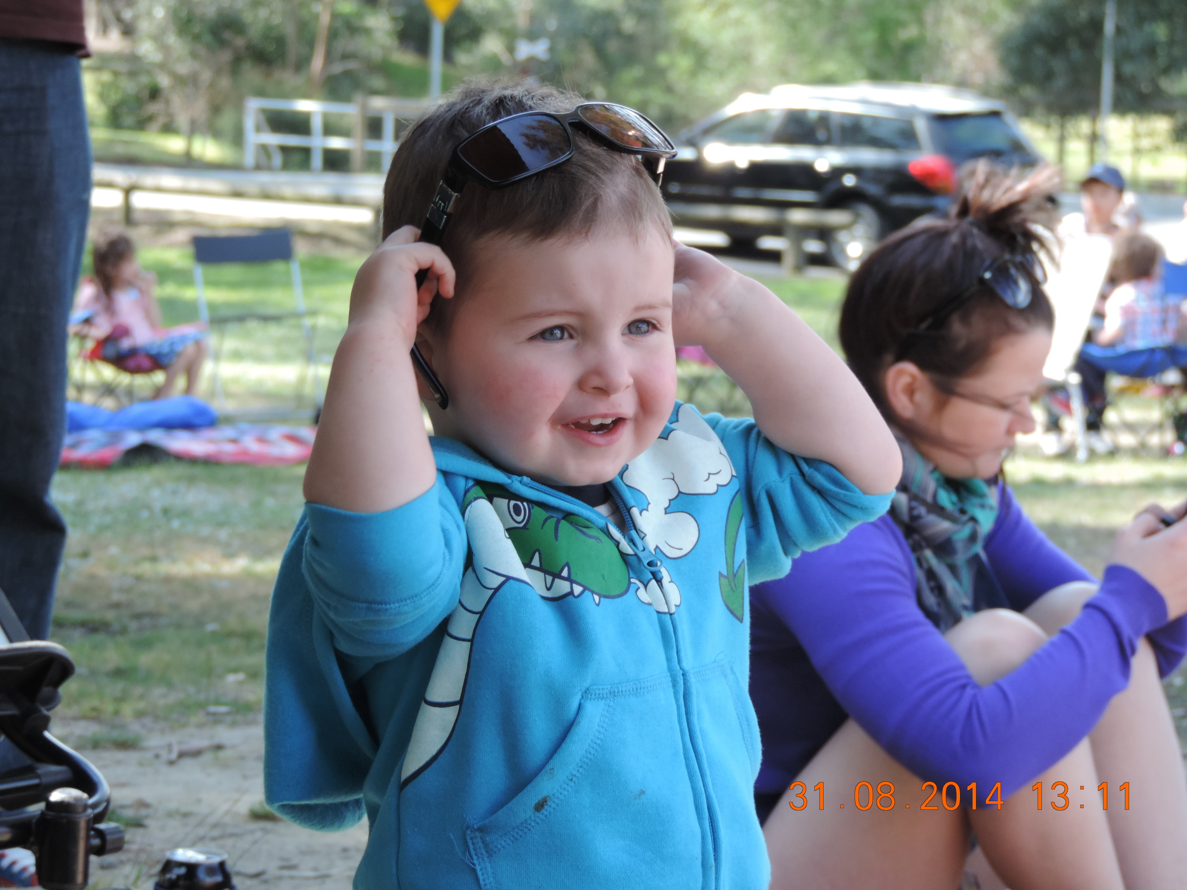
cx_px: 594
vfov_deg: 9.6
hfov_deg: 12.7
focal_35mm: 155
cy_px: 445
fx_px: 5315
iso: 200
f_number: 4.4
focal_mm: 27.6
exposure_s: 1/125
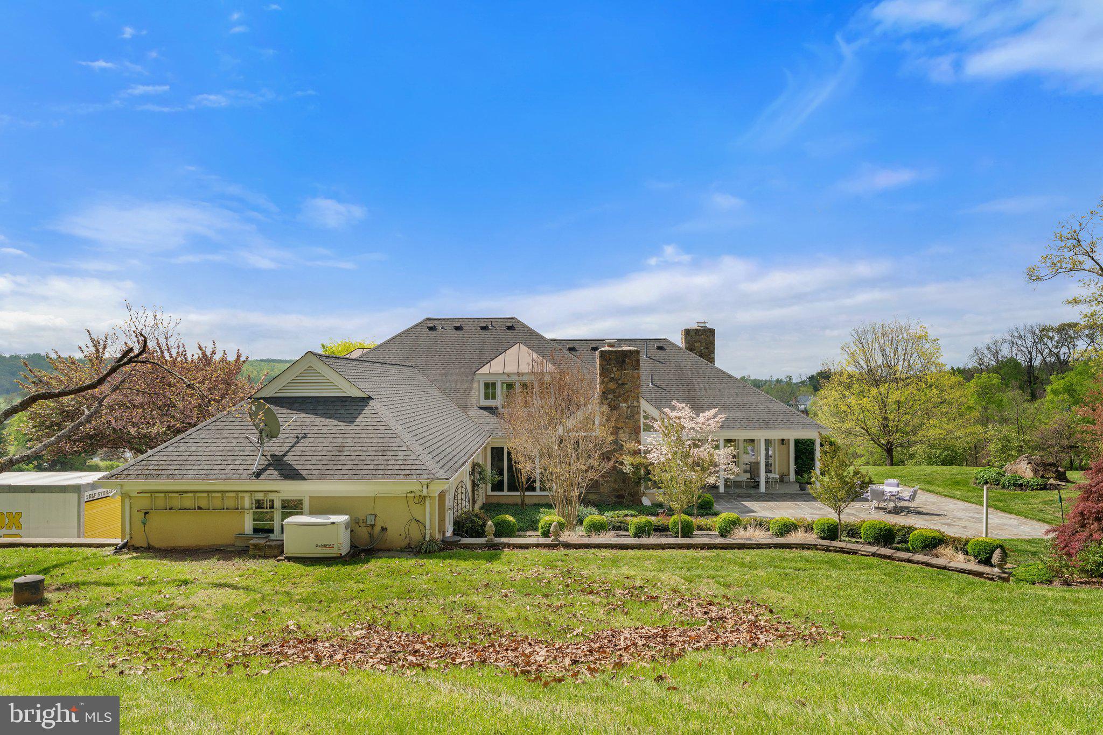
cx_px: 552
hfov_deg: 85.1
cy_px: 368
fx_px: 601
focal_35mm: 20
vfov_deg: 63.0
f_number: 8
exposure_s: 1/1600
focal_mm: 19.6
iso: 640
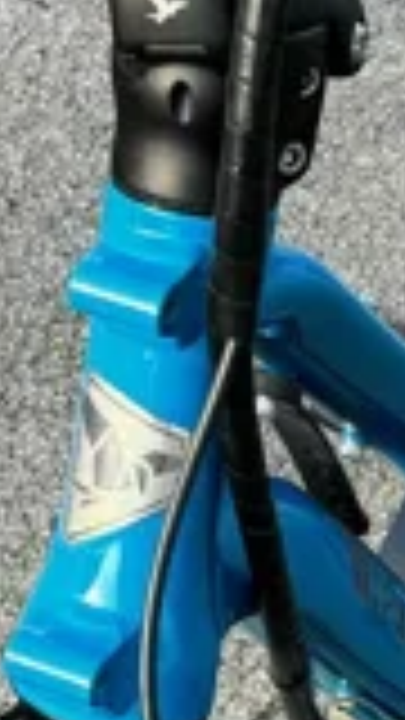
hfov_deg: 7.0
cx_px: 162
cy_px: 486
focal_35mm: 174
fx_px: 3322
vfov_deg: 12.4
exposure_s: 1/264
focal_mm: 6.86
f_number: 1.78
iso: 64
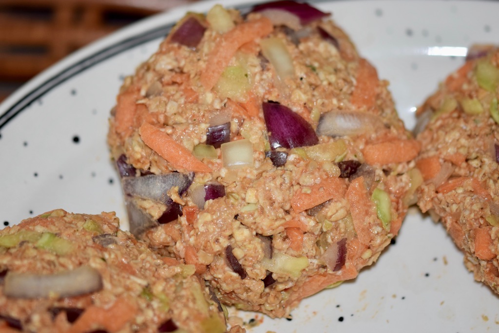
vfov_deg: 8.7
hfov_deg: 13.0
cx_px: 250
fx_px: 2183
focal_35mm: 158
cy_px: 166
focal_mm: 105
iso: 450
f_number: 3.3
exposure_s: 1/60
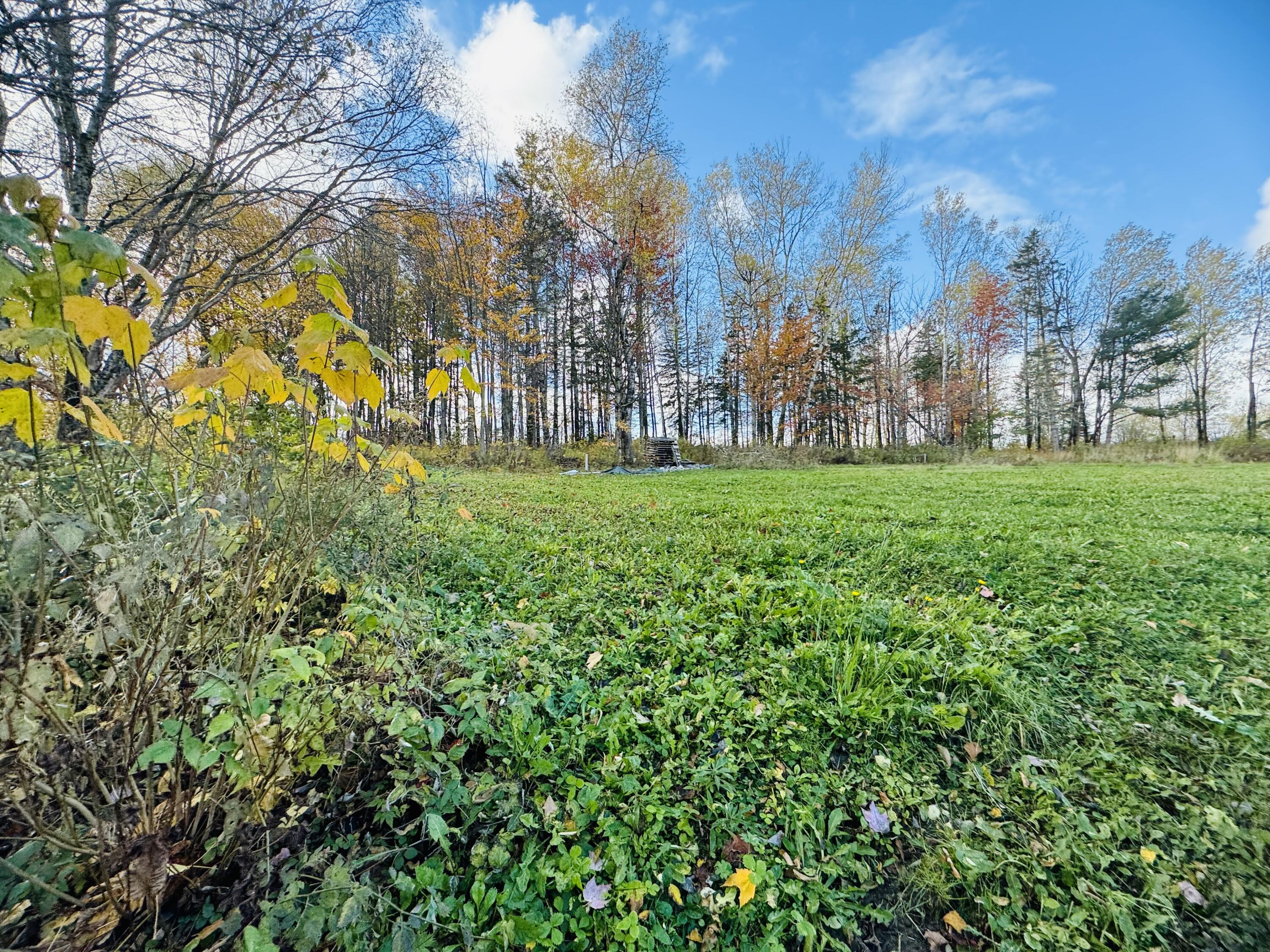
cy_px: 476
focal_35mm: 14
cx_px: 635
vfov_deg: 85.7
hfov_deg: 102.1
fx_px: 514
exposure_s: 1/197
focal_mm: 2.22
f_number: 2.2
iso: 40
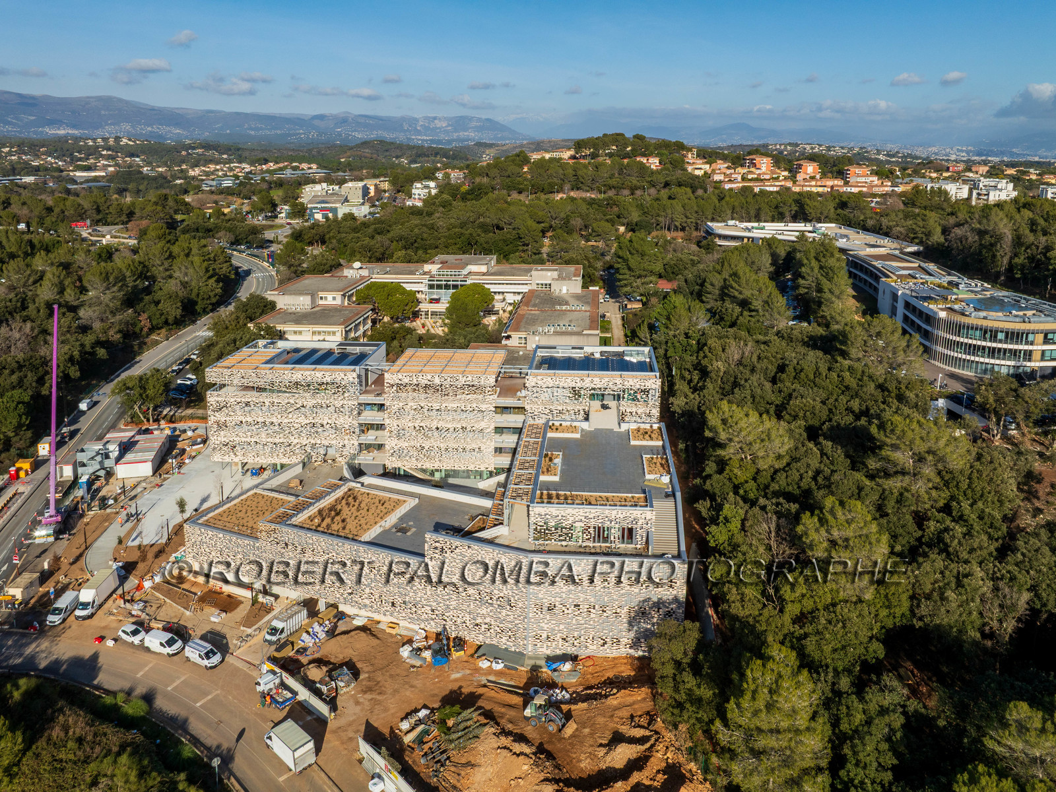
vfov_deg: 56.8
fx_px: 732
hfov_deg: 71.6
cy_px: 396
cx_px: 528
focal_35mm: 24
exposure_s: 1/200
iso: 100
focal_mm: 12.3
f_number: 11
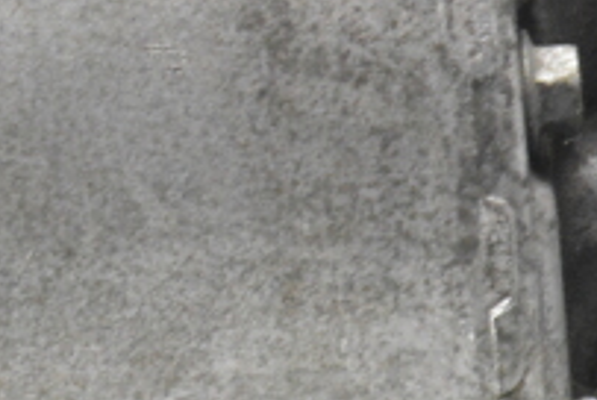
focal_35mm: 416
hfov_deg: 4.9
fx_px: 6901
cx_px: -194
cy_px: -79
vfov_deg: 3.3
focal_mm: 55
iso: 6400
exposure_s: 1/320
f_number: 9
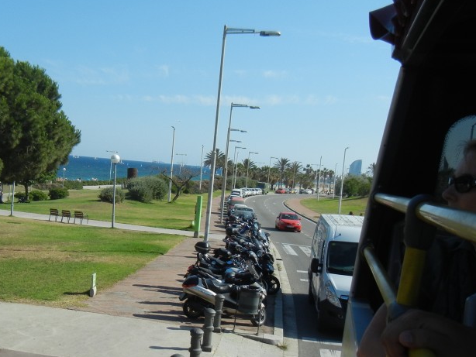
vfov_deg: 29.1
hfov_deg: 37.5
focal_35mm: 50
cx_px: 138
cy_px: 193
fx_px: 688
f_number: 7
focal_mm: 5.4
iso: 160
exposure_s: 1/470
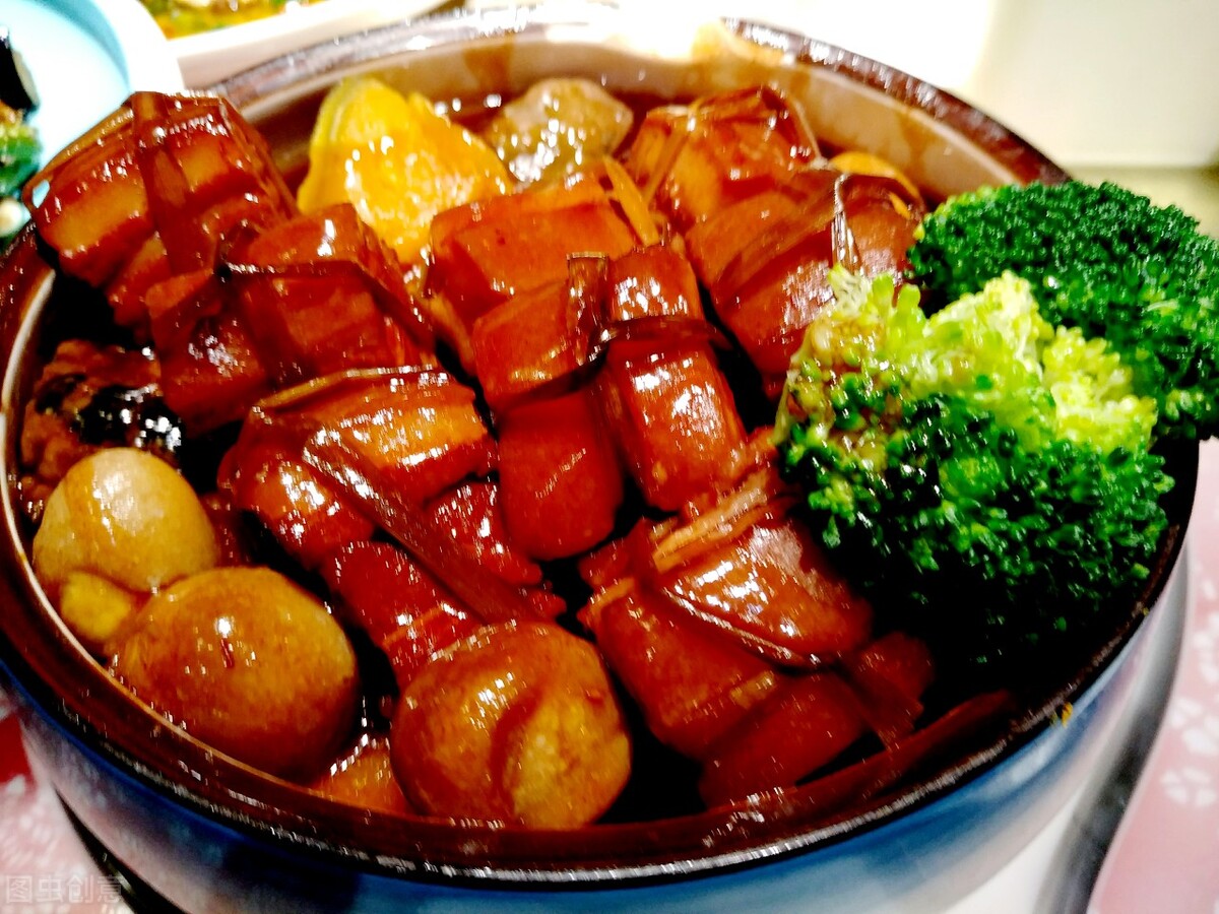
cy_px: 457
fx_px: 704
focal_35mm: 20
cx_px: 610
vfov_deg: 66.0
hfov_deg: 81.7
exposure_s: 1/17
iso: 300
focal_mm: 3.46
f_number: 2.2
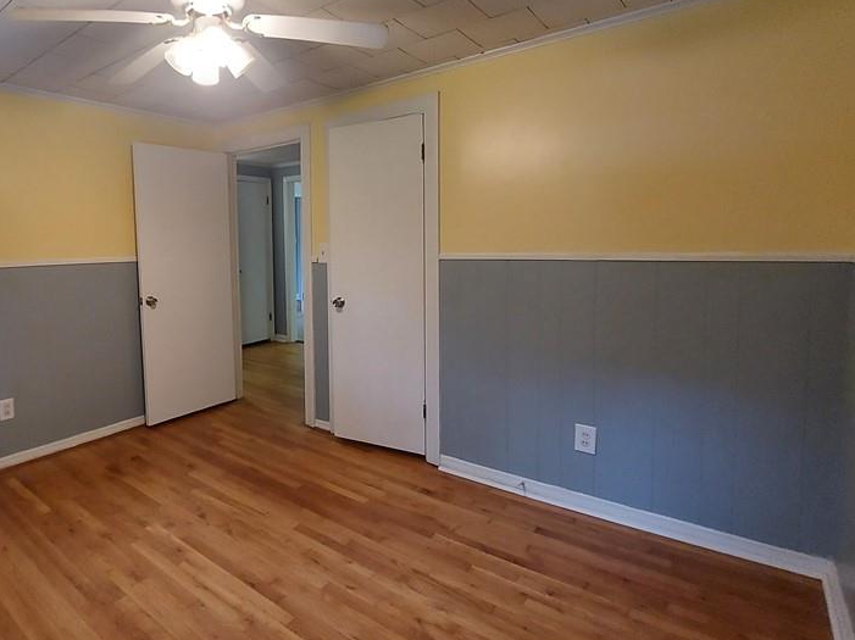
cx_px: 290
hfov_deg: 82.0
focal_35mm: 19
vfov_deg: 68.4
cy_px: 282
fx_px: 469
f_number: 2.2
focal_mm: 1.74
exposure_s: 1/60
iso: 400
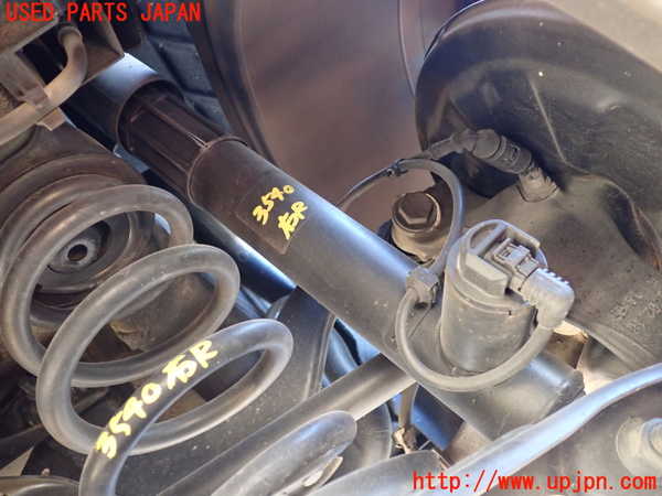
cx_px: 331
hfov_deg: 60.0
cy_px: 248
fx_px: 574
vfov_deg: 46.8
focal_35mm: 30
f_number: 2.3
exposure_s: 1/30
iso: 800
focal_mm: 5.4
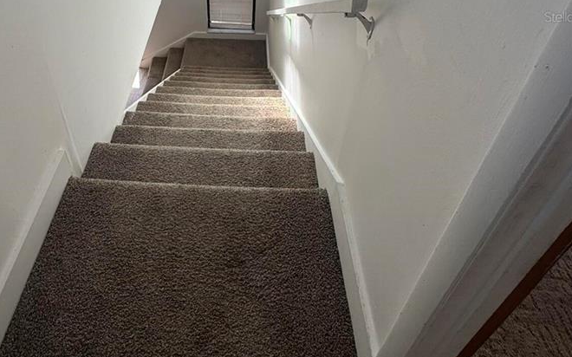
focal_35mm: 27
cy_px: 16
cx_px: 216
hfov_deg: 67.4
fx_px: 421
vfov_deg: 41.2
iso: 40
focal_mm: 2.22
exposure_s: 1/212
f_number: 2.2
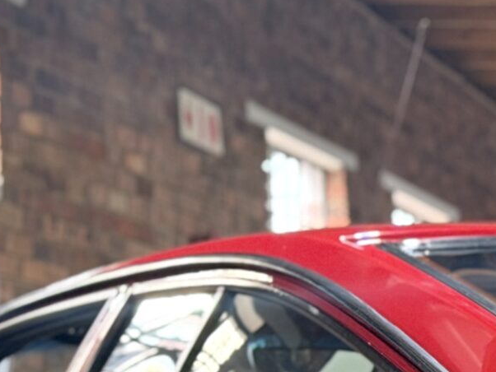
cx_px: 834
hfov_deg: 9.3
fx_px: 2924
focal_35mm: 204
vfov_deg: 7.1
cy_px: 688
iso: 400
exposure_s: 1/33
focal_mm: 6.76
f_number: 1.78
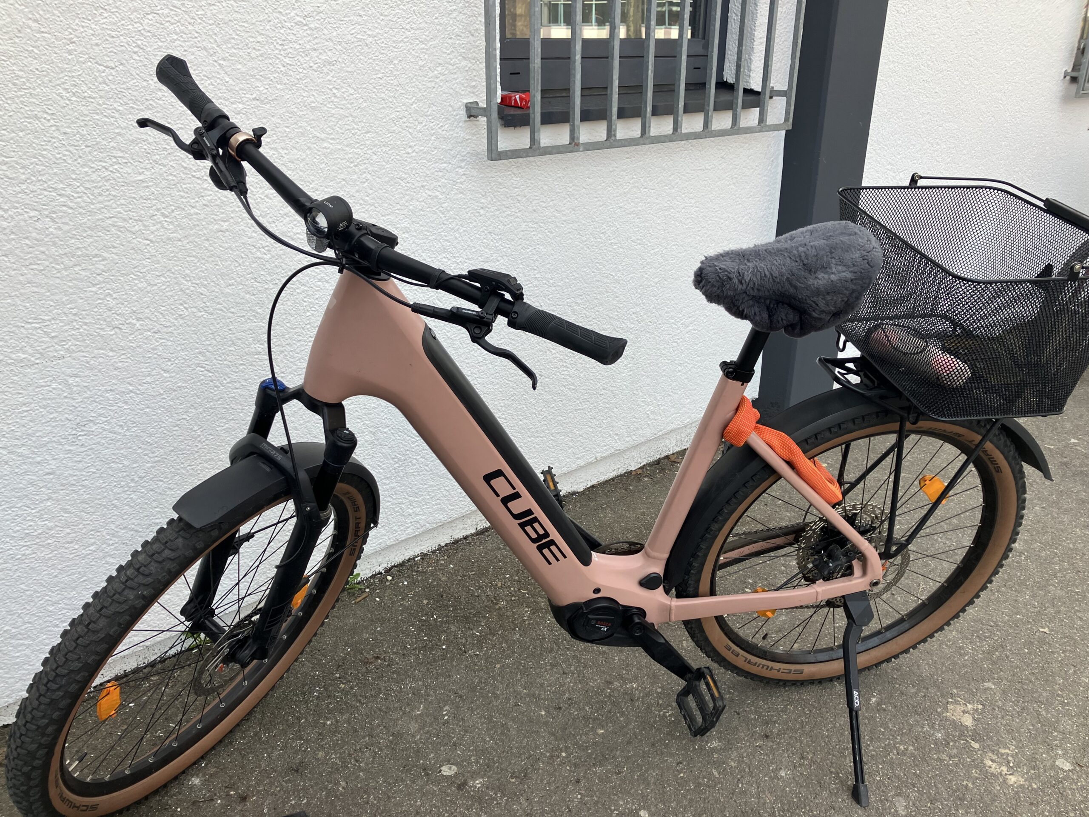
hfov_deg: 63.4
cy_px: 408
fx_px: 881
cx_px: 544
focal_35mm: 28
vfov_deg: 49.7
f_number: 1.8
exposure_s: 1/292
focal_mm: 3.99
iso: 32
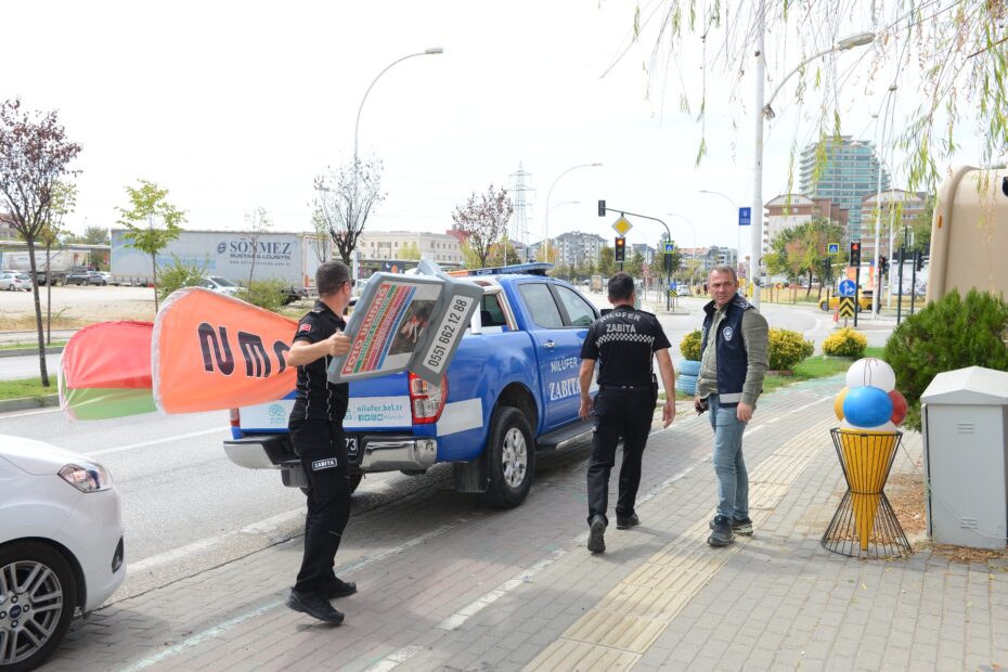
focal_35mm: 31
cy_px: 336
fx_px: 868
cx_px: 504
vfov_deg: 42.3
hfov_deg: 60.3
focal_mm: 31
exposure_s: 1/320
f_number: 8
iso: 320
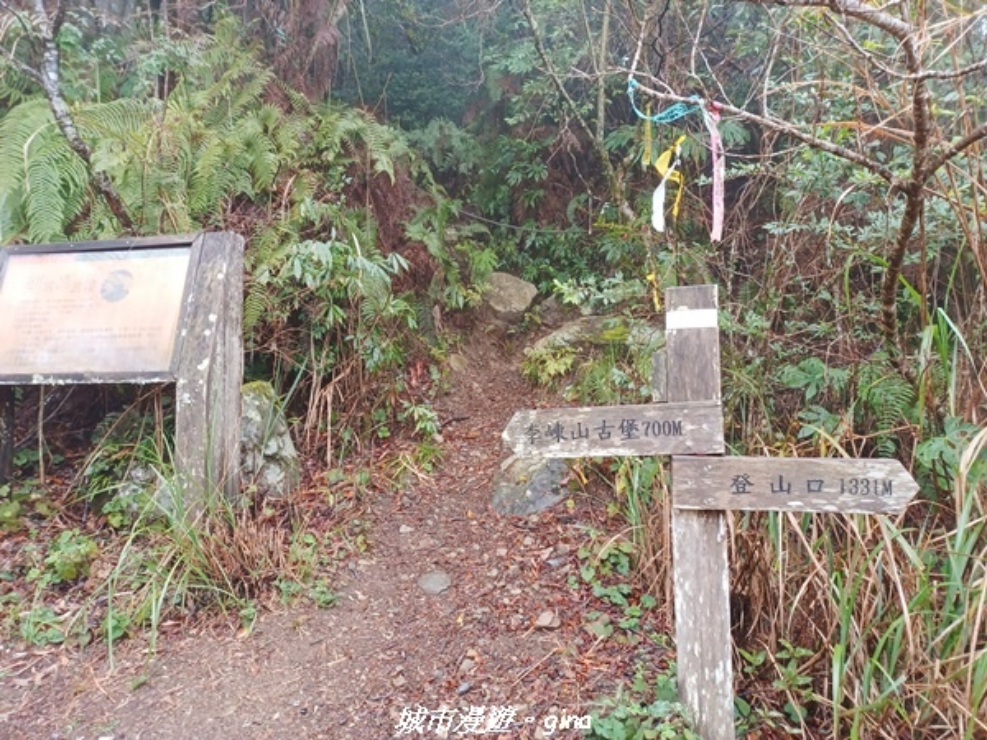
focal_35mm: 25
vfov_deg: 54.9
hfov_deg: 69.4
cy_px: 370
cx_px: 494
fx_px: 713
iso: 64
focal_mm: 4.6
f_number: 1.8
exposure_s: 1/59
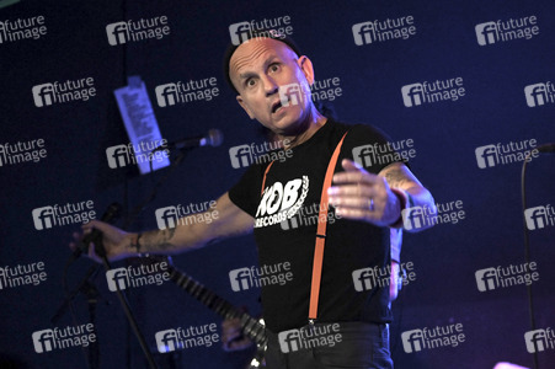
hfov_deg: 28.9
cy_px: 184
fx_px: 1078
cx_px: 278
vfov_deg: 19.4
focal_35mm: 70
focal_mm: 70
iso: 6400
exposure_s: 1/320
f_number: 2.8
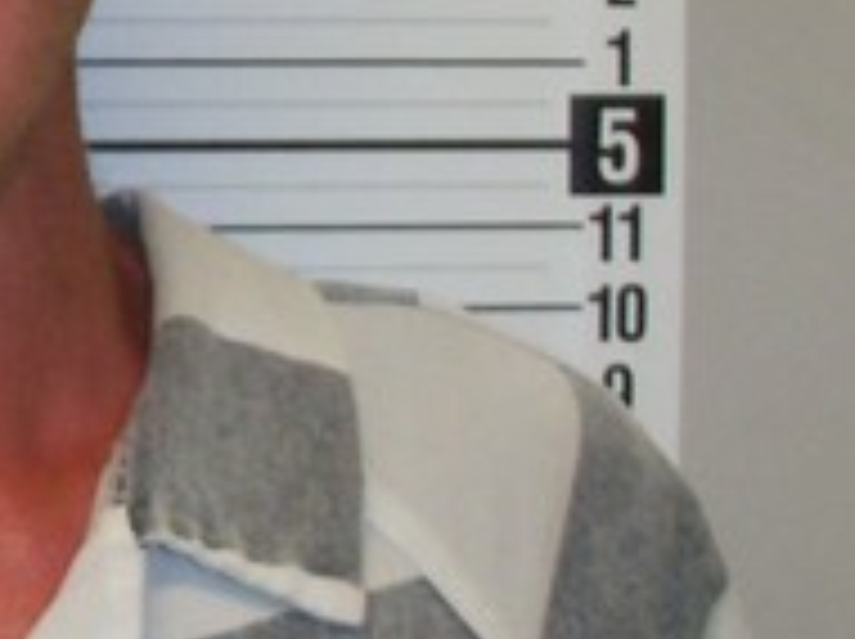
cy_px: 63
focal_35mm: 118
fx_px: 2911
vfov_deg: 12.4
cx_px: -256
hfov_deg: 15.9
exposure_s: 1/30
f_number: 3
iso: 100
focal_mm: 6.3
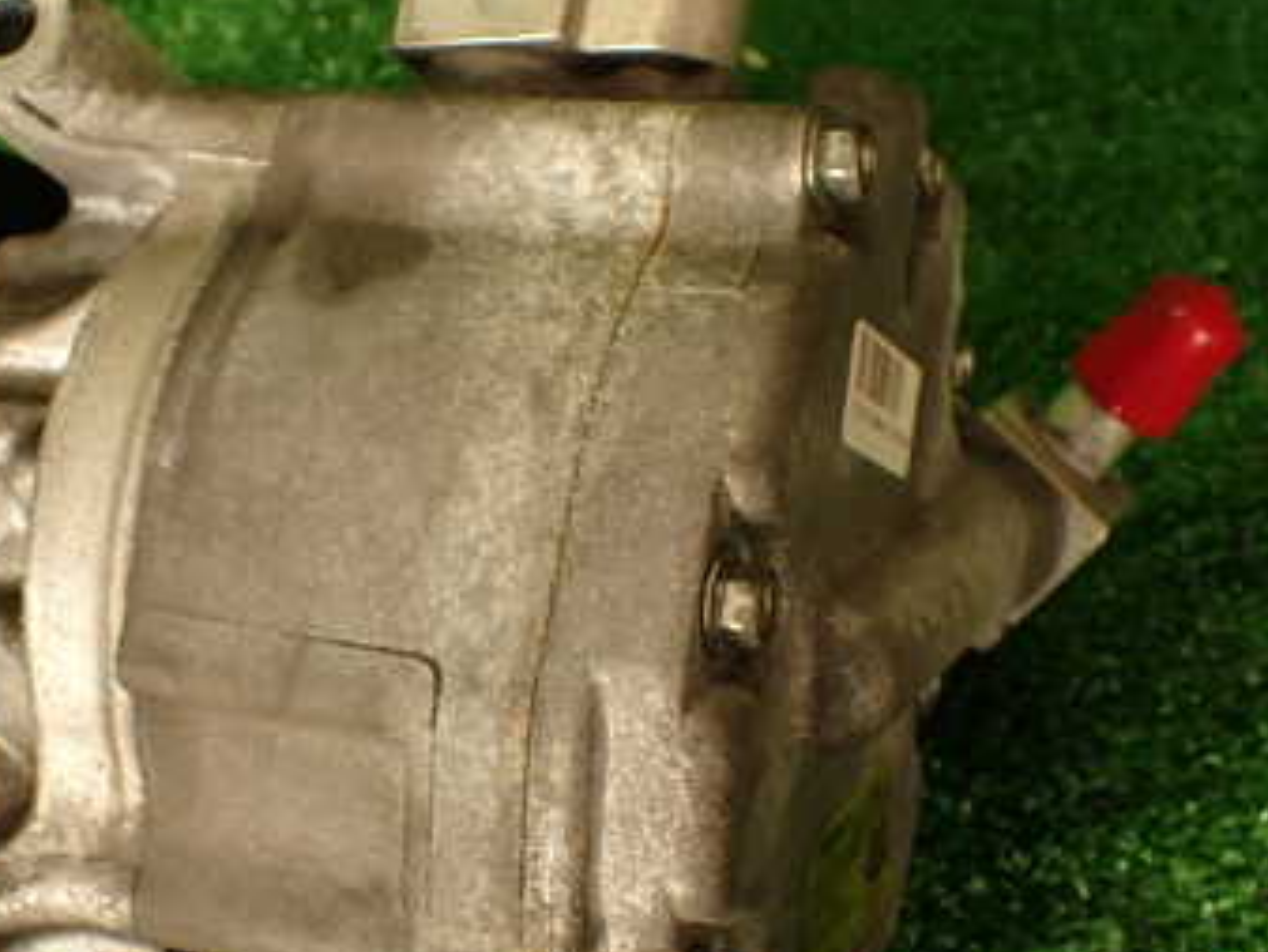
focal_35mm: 57
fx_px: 2089
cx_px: 414
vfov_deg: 25.7
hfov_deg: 33.4
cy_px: 531
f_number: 2.4
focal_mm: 5.79
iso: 100
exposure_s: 1/60
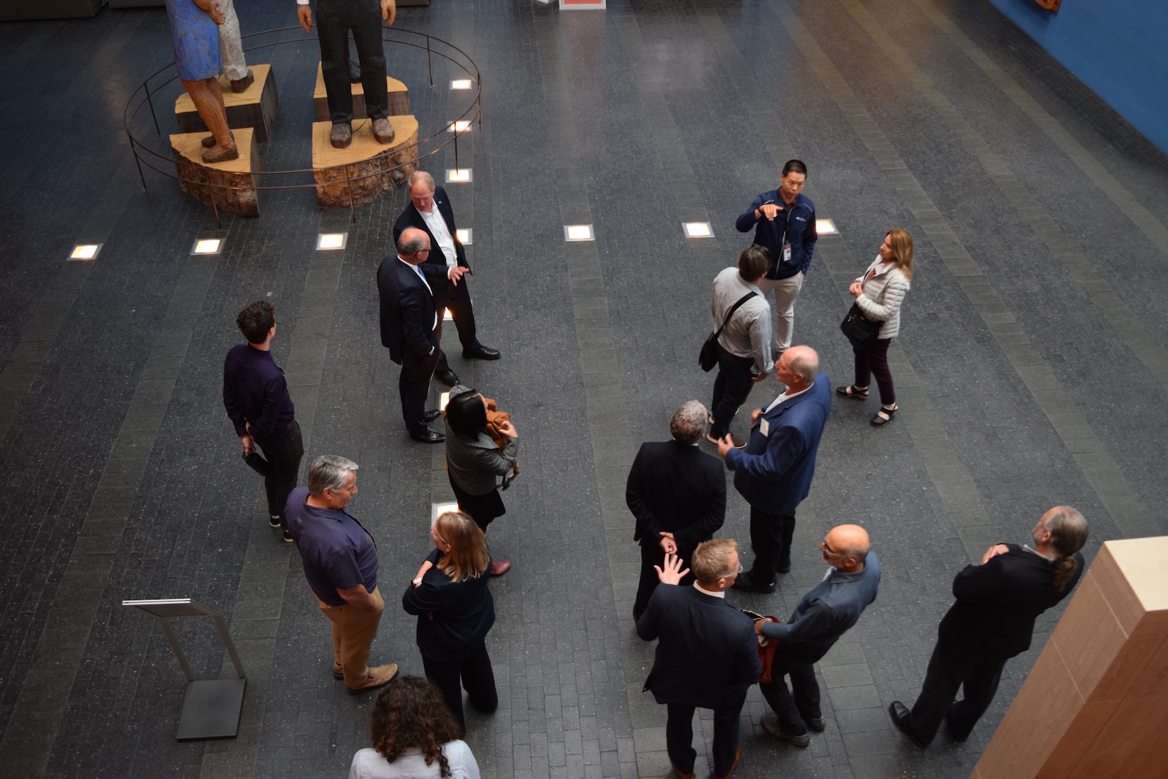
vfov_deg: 43.6
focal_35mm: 30
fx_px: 973
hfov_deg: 61.9
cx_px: 584
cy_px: 390
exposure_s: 1/60
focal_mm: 20
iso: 450
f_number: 4
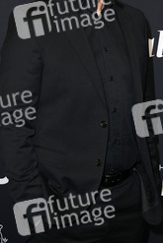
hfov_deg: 15.4
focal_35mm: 89
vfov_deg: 22.7
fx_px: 604
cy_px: 65
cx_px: 93
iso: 500
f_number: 5.6
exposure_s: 1/250
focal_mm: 55
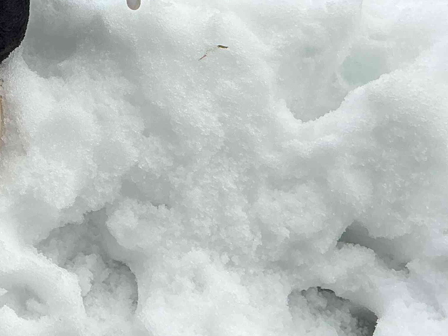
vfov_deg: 18.8
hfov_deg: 23.5
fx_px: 996
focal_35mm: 77
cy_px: 36
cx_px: -64
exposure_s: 1/1250
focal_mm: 3
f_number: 1.8
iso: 25
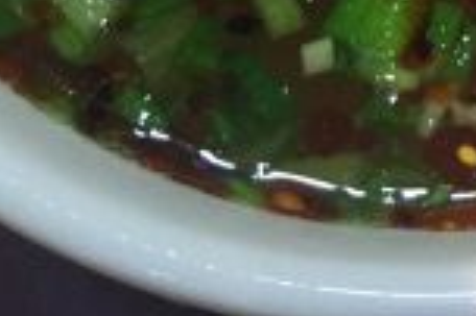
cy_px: -663
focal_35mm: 139
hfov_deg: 14.4
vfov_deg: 8.2
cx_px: 518
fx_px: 1836
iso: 80
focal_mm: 4.15
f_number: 2.2
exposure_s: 1/33
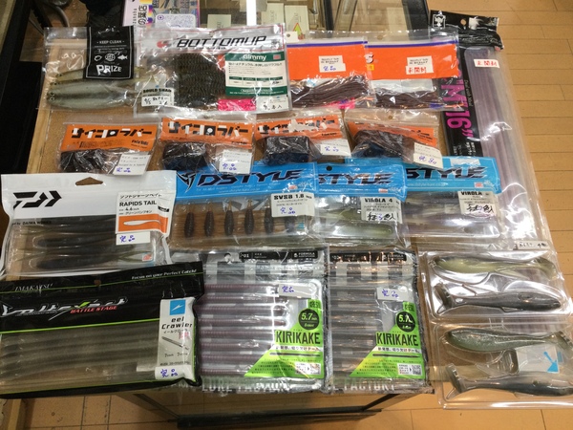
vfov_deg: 45.4
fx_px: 513
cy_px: 215
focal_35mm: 31
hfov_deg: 58.4
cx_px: 286
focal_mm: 3.3
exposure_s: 1/40
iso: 25
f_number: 2.4
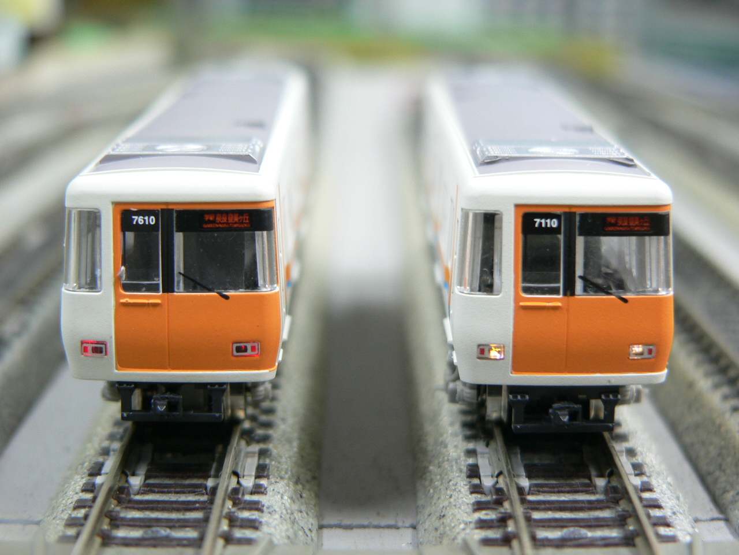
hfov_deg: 25.3
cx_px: 370
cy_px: 278
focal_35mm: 77
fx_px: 1644
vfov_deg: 19.1
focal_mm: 12.8
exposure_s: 1/5
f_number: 2.8
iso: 100
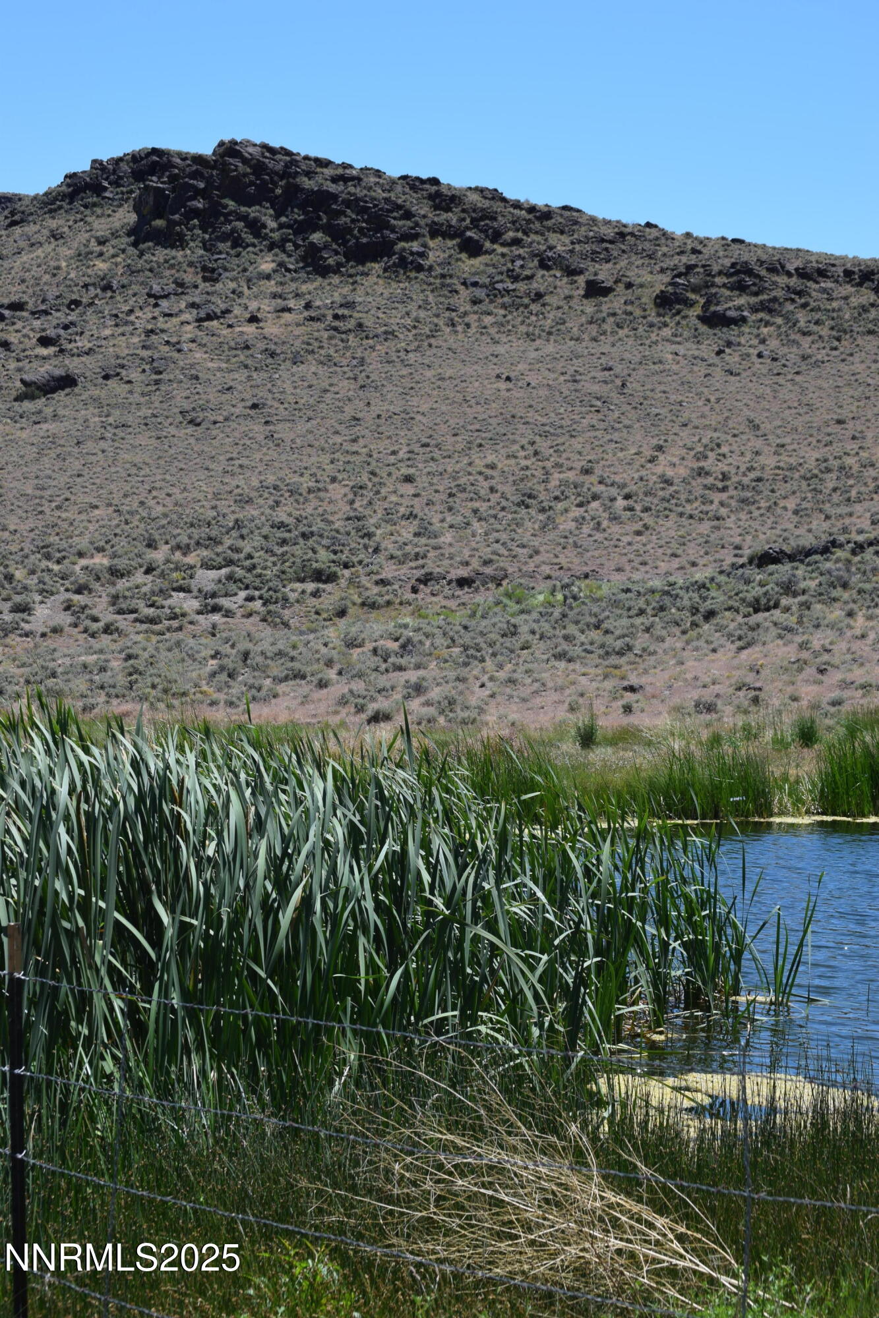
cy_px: 659
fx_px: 3022
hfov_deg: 16.6
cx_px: 440
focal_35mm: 82
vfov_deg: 24.6
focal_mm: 55
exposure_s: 1/400
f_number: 10
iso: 200
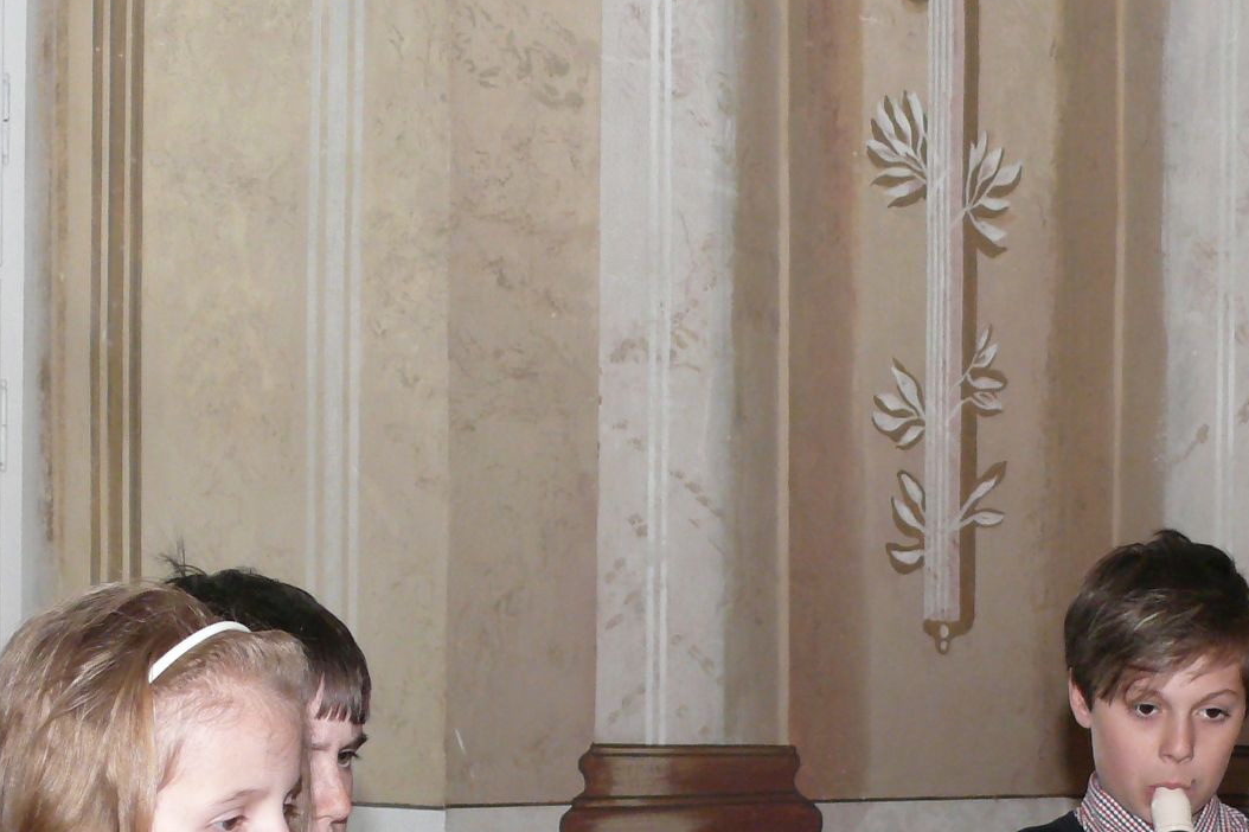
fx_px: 3225
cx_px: 831
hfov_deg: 21.8
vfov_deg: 14.5
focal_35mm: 93
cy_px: 766
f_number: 2.8
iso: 200
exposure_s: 1/125
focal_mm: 8.6
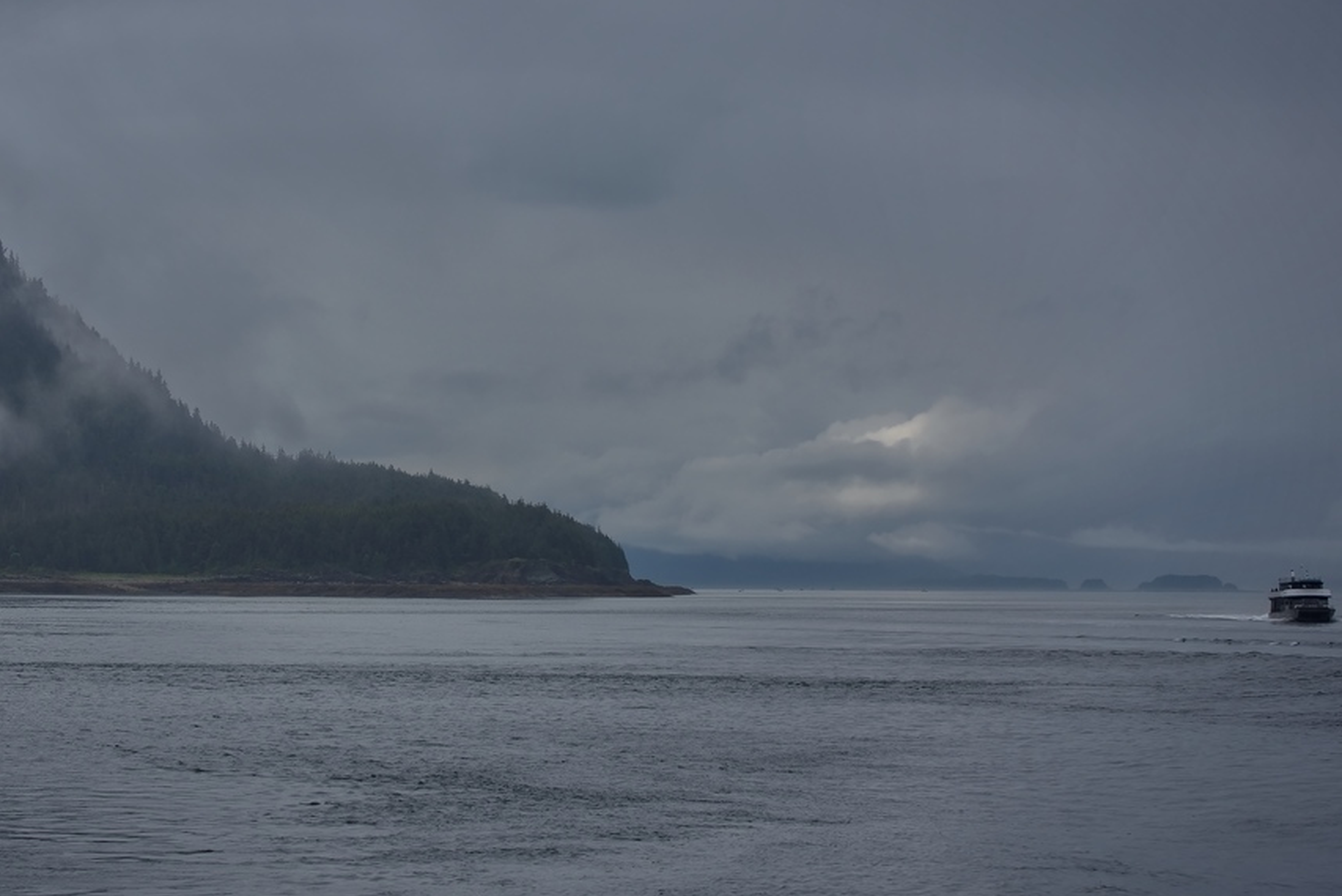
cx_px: 477
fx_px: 3915
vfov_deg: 13.0
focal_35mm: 105
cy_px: 413
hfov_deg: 19.4
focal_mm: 70
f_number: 11
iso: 100
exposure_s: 1/500
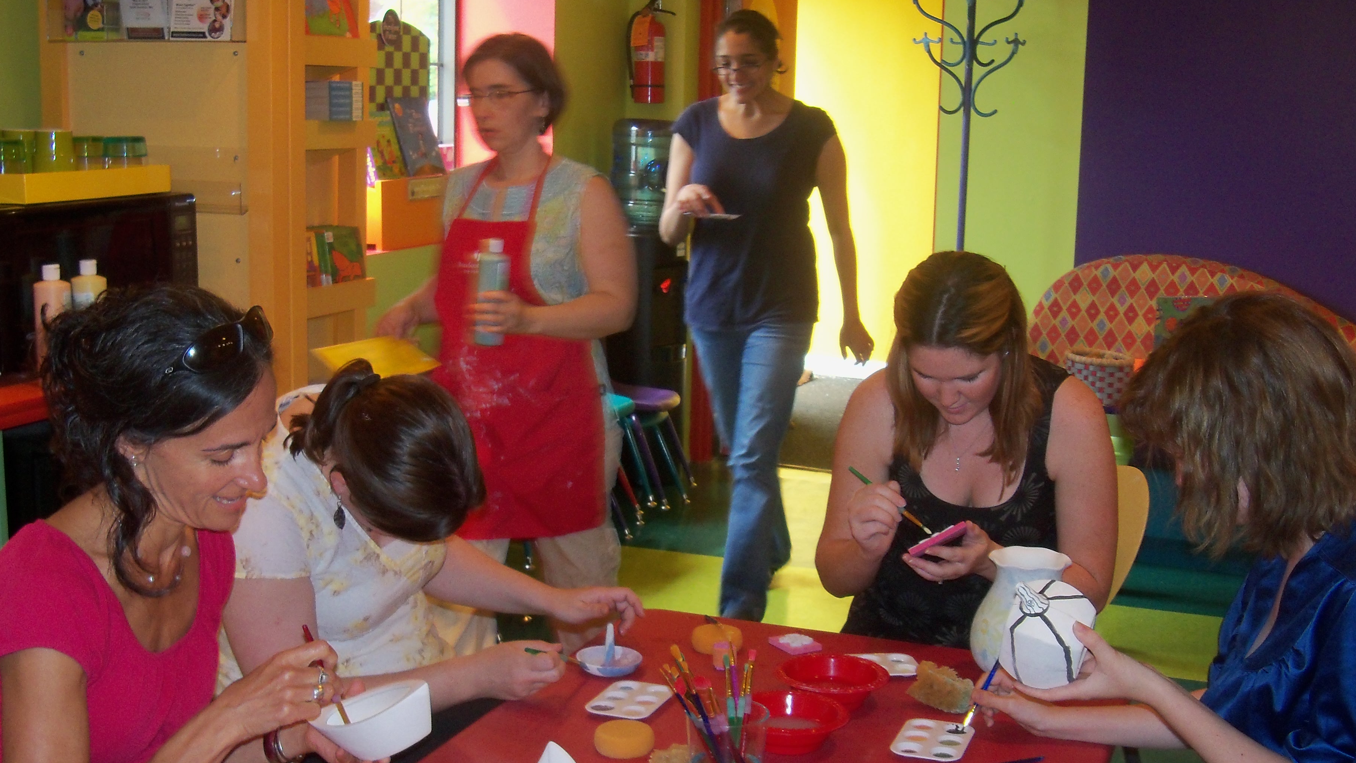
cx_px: 679
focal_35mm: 46
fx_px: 1654
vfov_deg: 25.9
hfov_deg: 44.6
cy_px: 425
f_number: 3.7
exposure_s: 1/30
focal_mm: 7.5
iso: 200
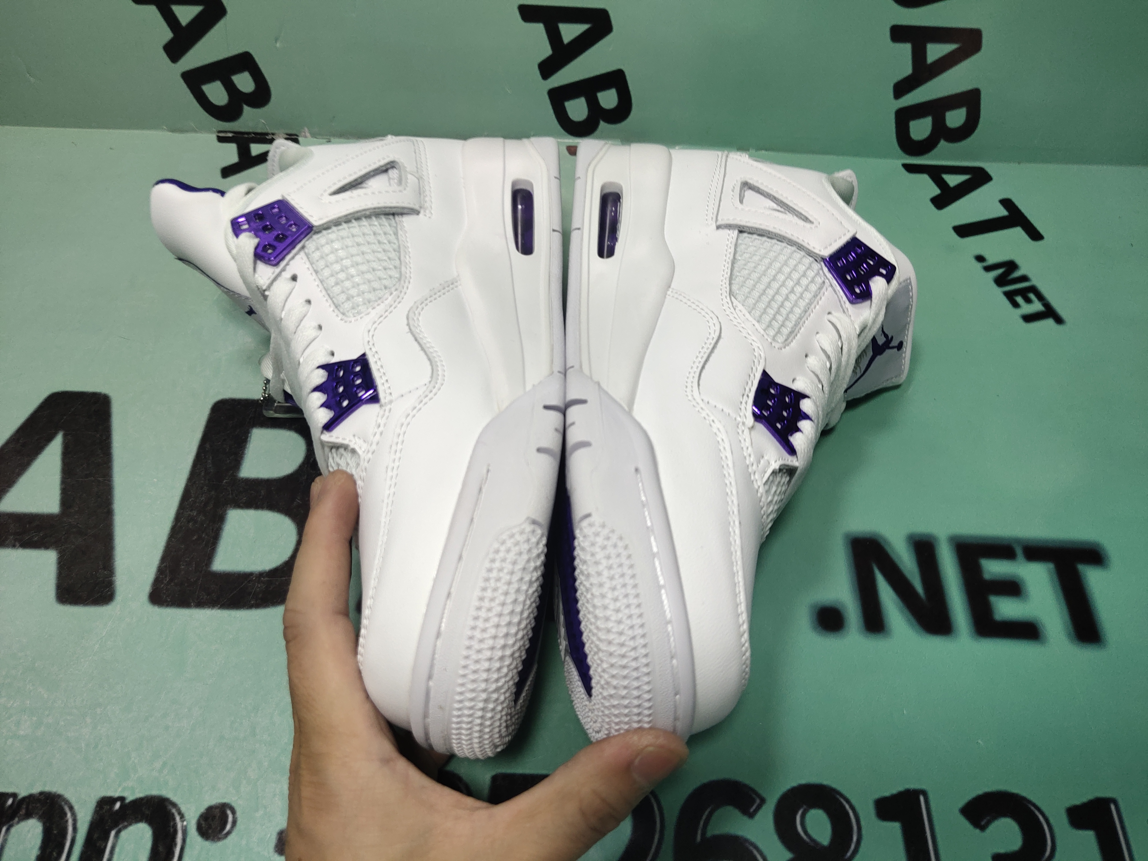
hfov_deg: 60.0
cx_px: 574
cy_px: 430
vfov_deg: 46.8
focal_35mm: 30
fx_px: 995
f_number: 1.79
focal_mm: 4.35
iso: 57
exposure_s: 1/100
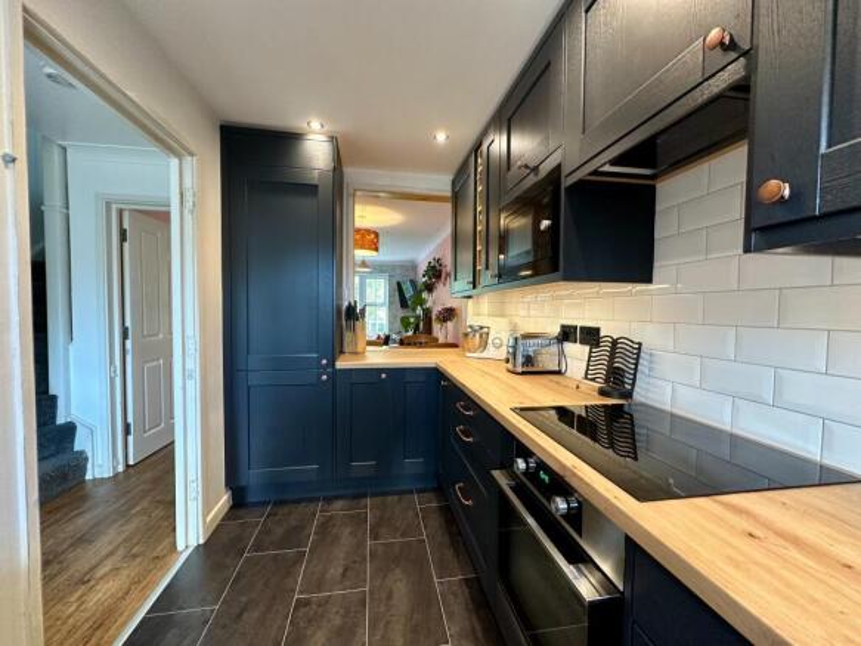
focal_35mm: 14
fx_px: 348
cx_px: 430
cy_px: 323
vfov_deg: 85.7
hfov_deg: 102.1
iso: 200
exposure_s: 1/100
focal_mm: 2.22
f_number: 2.2
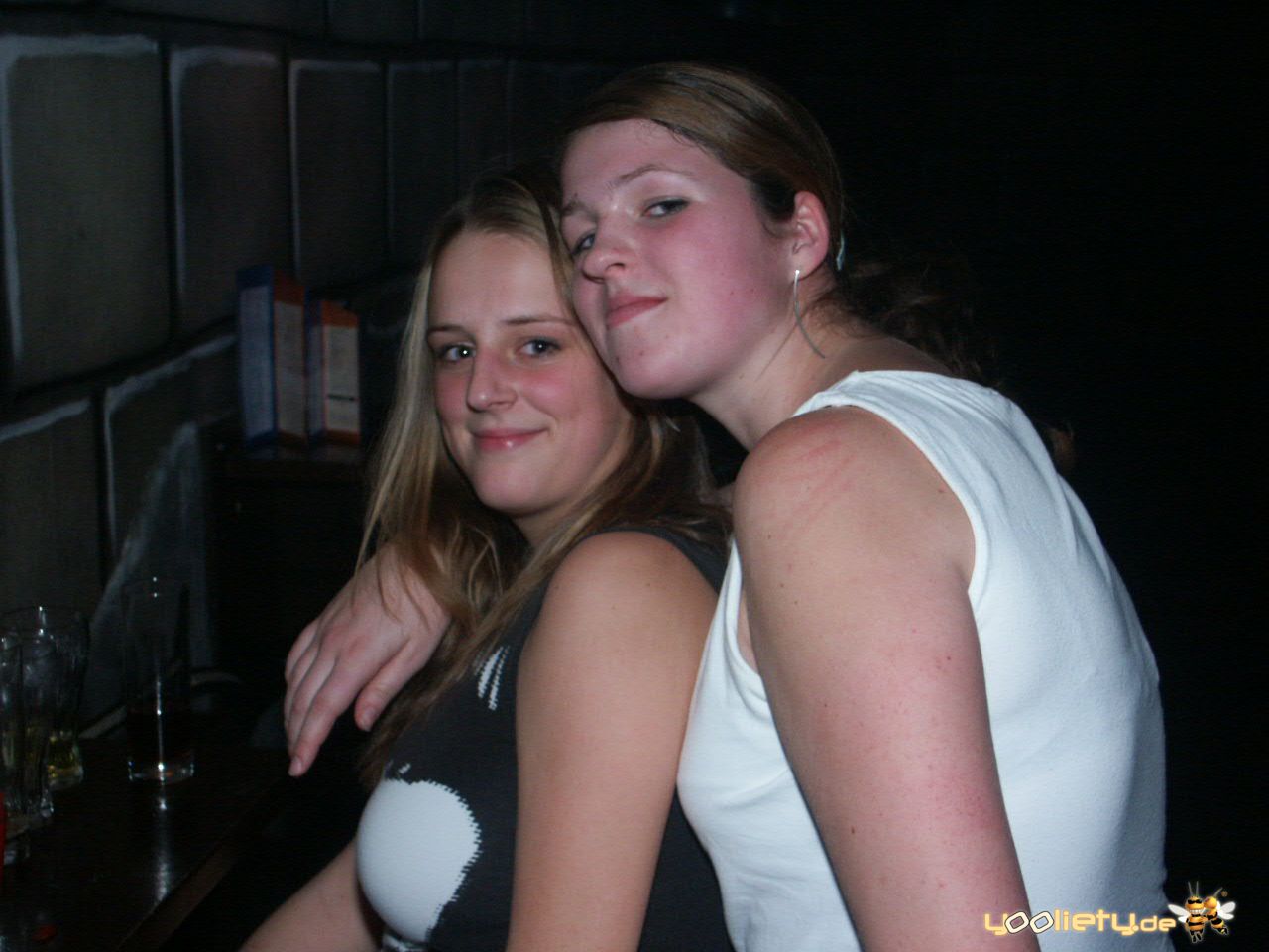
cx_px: 634
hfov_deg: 41.2
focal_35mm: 46
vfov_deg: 31.5
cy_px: 476
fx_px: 1686
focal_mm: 12.03
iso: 200
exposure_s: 1/45
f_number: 3.5
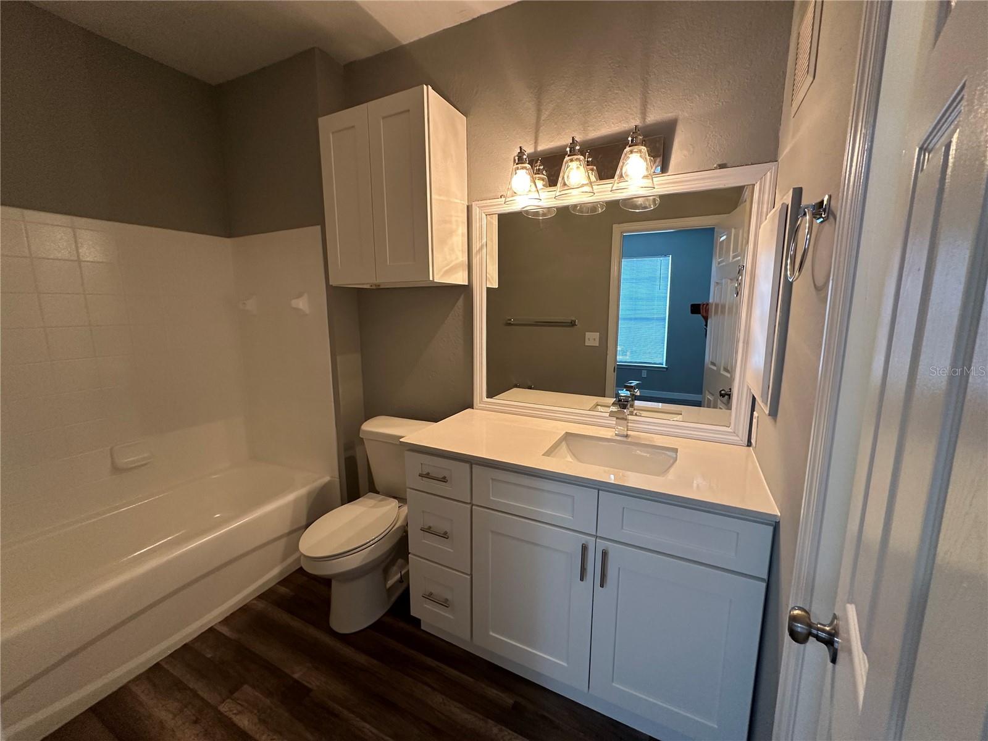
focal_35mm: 14
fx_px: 400
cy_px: 370
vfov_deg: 85.7
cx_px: 494
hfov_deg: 102.1
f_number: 2.2
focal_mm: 2.22
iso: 250
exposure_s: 1/60
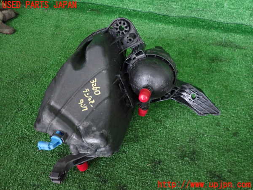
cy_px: 95
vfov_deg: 46.8
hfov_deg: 60.0
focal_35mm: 30
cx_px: 126
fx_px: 219
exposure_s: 1/20
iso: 800
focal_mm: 5.4
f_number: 2.3
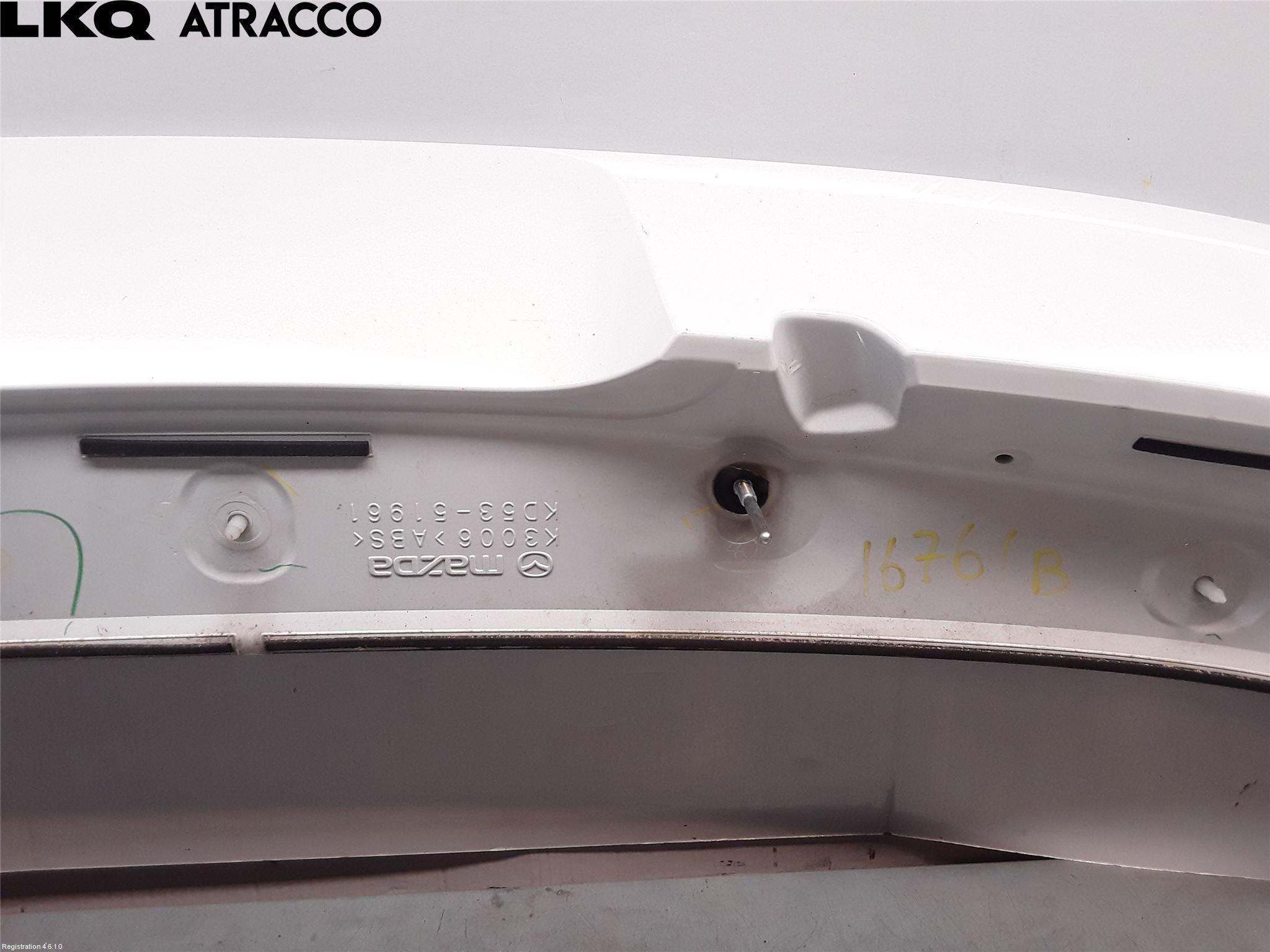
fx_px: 1027
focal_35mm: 28
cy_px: 476
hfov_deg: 63.4
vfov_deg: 49.7
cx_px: 635
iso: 100
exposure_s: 1/137
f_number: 1.9
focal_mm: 2.91
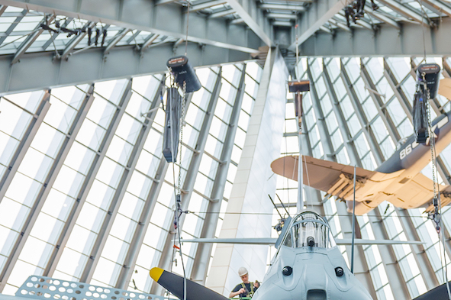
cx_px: 288
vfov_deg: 24.6
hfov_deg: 37.9
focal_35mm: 52
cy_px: 309
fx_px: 651
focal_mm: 24
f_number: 3.2
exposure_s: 1/125
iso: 800
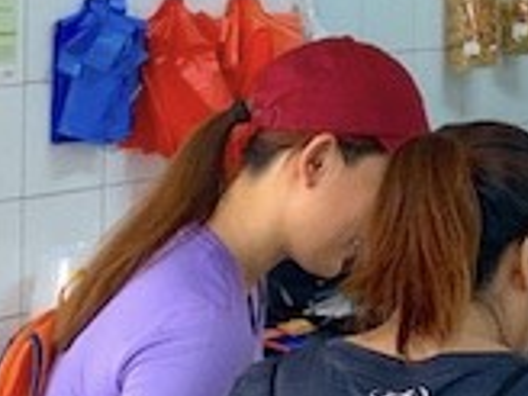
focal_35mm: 119
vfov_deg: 12.1
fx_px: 1815
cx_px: 583
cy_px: -113
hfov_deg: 16.1
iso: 80
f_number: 1.8
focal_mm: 4.25
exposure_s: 1/100
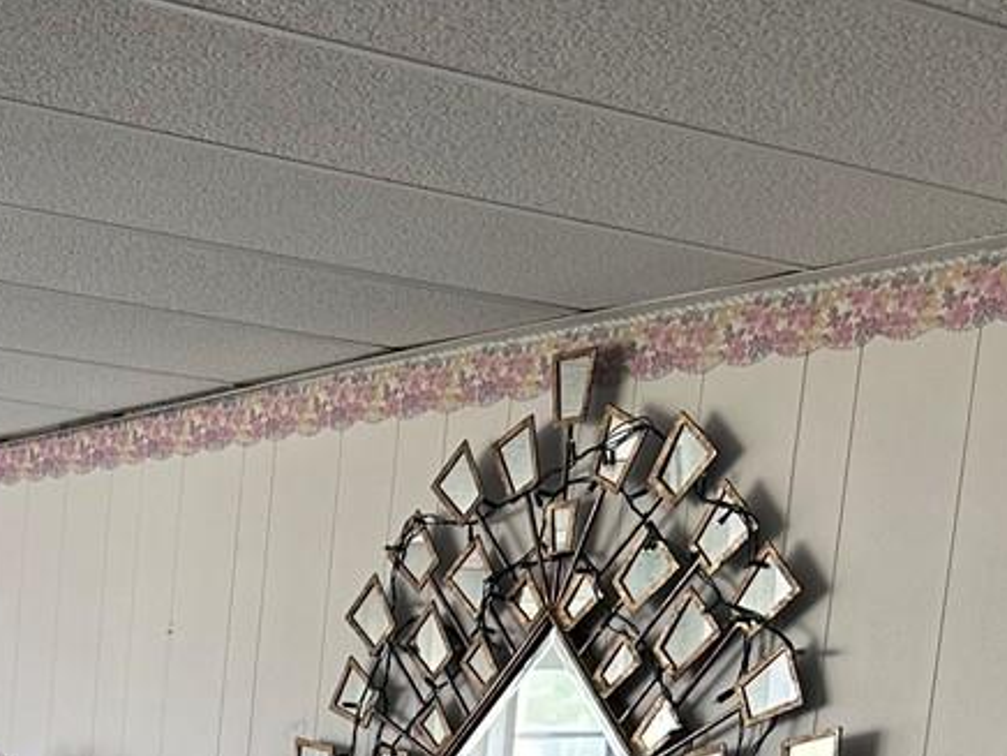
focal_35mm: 88
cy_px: 1309
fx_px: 2560
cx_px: -109
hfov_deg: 21.1
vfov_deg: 14.9
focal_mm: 6.86
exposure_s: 1/121
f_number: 1.78
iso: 50
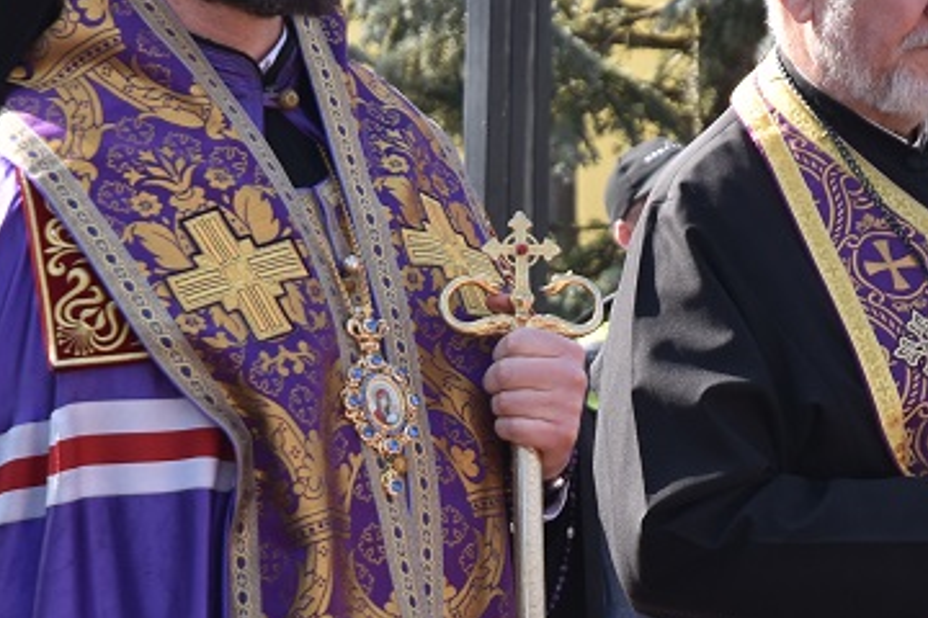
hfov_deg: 6.9
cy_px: 357
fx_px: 7707
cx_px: 510
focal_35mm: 299
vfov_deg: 4.6
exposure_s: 1/500
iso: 360
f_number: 5.6
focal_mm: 70
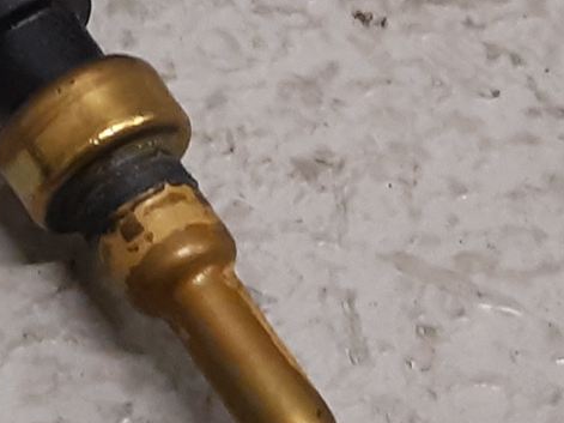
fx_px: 1841
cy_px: -85
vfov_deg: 12.8
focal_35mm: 113
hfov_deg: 16.8
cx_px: -86
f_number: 1.7
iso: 160
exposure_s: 1/50
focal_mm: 3.93
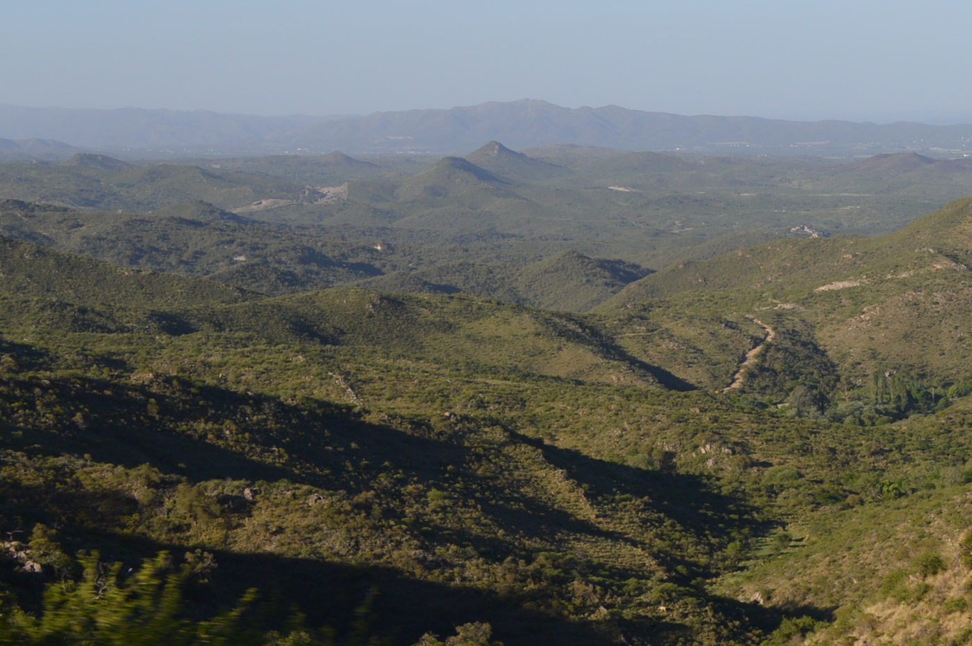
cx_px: 992
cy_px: 40
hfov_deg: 20.3
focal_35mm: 97
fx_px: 2617
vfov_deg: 13.9
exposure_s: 1/250
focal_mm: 30
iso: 100
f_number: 8
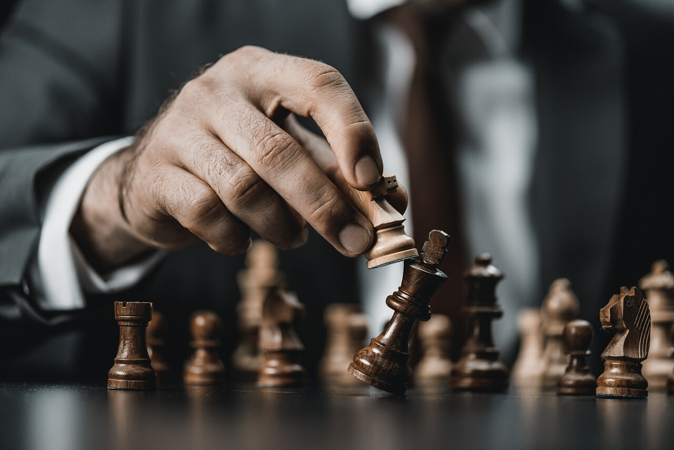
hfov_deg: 19.5
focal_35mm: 105
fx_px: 1966
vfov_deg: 13.0
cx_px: 337
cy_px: 225
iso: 200
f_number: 3.5
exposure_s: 1/160
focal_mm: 105
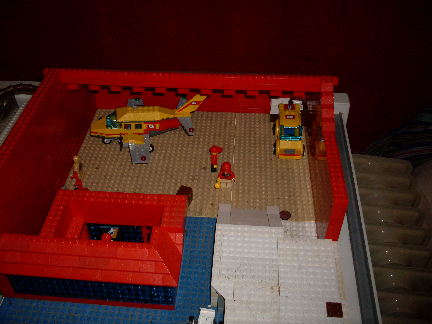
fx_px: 474
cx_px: 216
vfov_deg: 37.7
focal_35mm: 38
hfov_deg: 49.0
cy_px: 162
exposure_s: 1/45
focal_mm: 6.3
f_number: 2.8
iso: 100
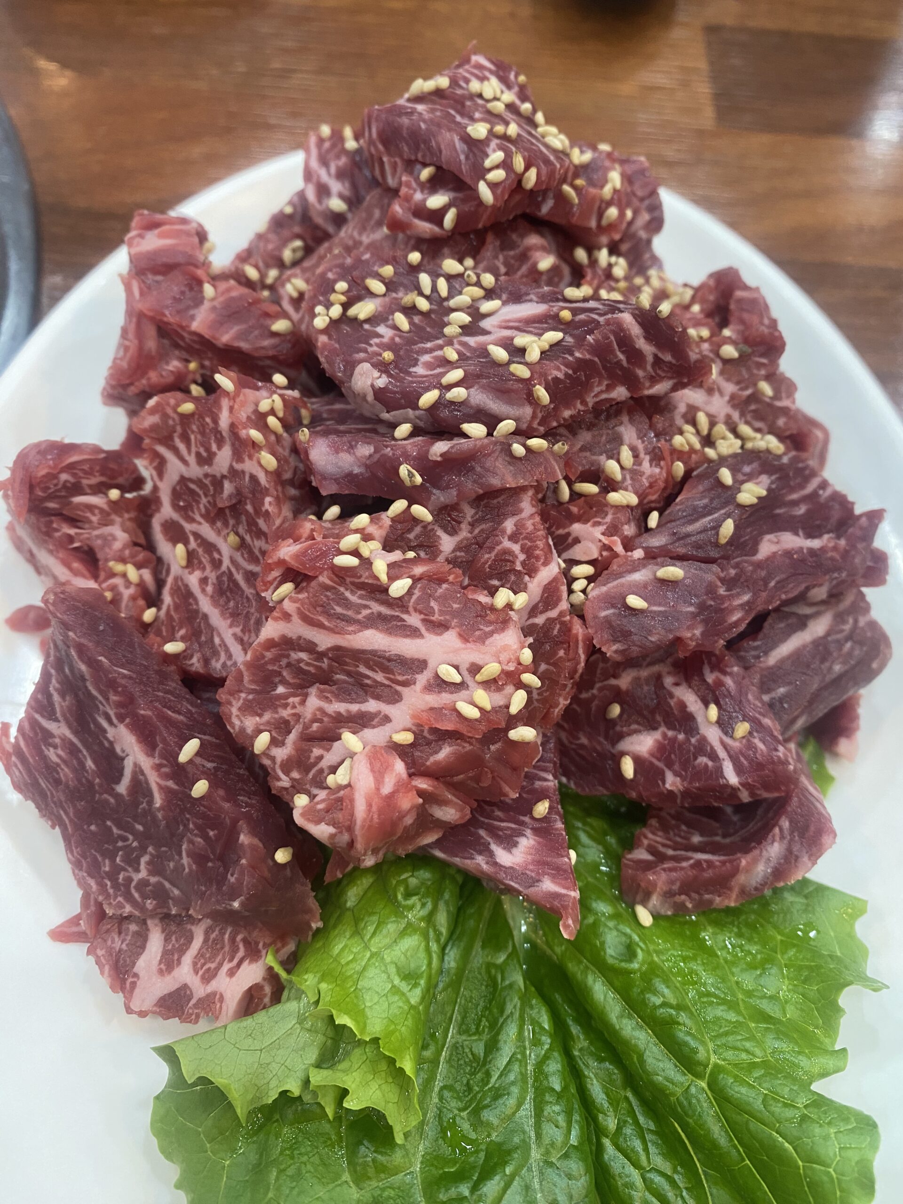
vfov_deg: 69.4
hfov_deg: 54.9
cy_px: 602
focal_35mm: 25
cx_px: 452
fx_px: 870
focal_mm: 4.25
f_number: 1.8
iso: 160
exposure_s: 1/60
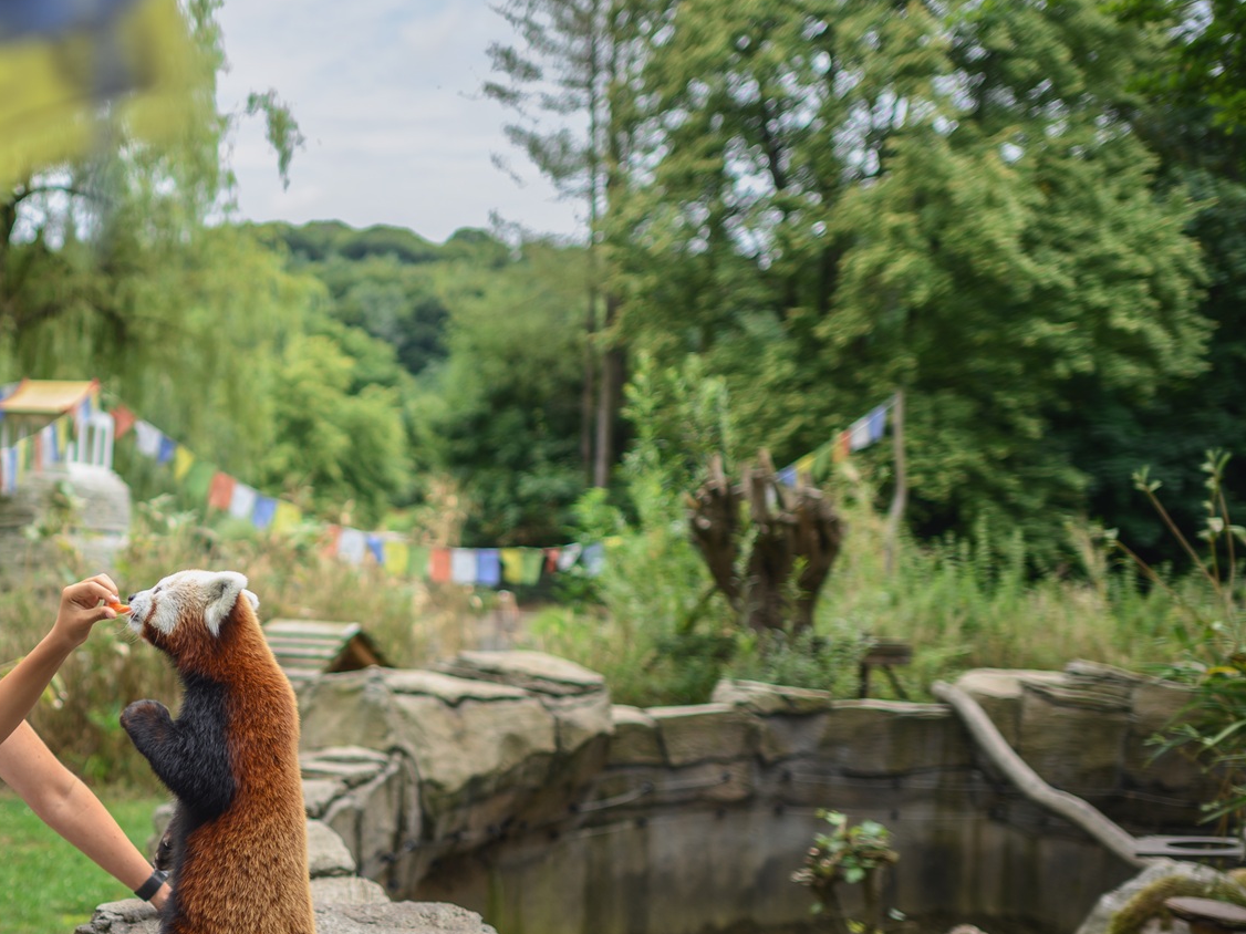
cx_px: 236
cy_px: 579
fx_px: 1475
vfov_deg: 35.0
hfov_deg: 43.5
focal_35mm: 41
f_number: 1.4
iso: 31
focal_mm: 24
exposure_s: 1/250
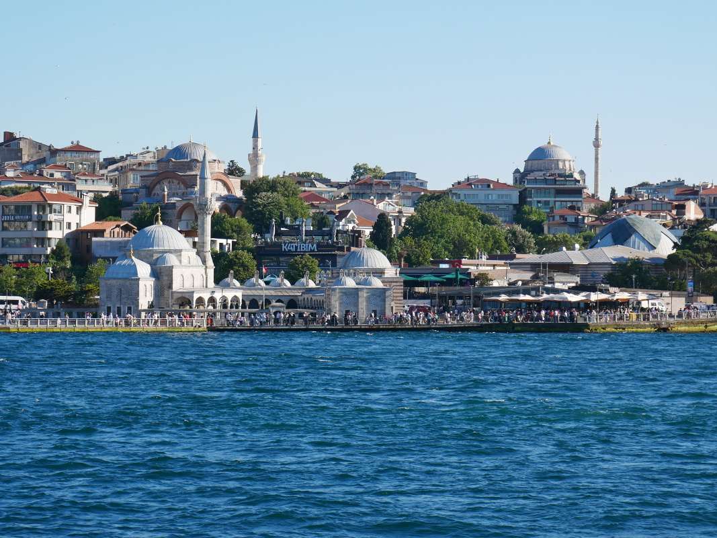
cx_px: 358
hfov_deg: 17.9
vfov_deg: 13.5
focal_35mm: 110
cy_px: 269
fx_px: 2278
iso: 200
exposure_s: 1/400
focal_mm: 55
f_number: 7.1
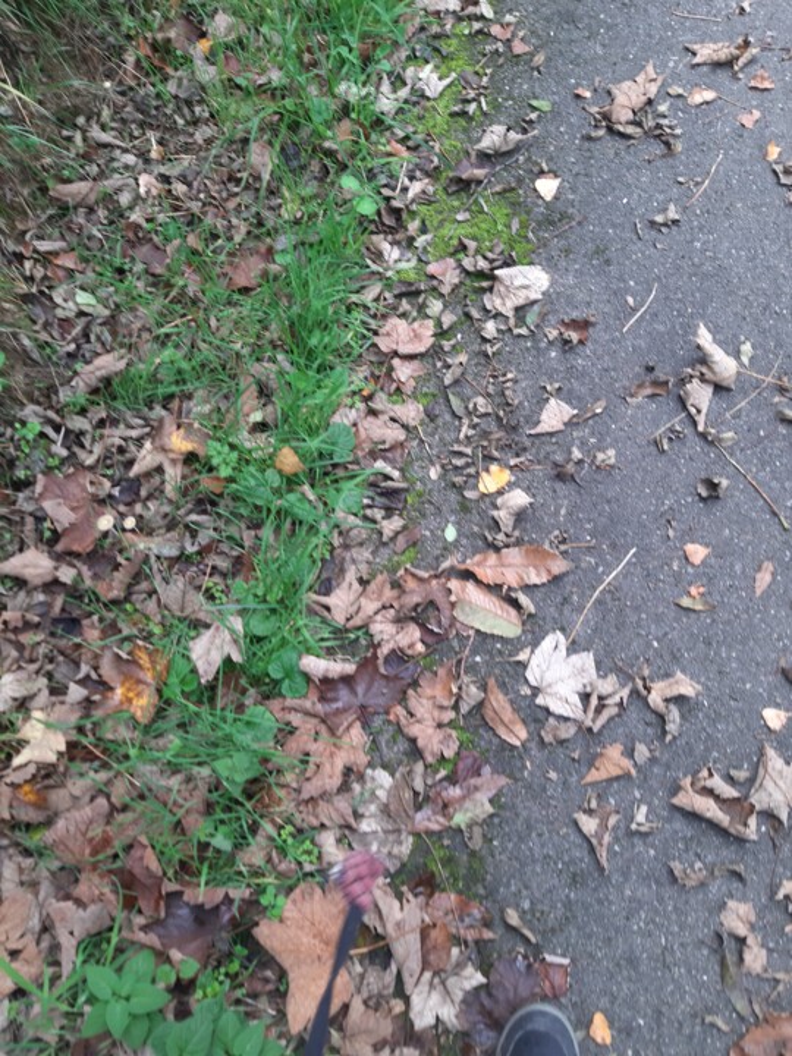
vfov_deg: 65.3
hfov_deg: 51.4
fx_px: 824
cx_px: 396
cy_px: 528
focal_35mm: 27
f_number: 1.7
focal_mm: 3.93
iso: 64
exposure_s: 1/100
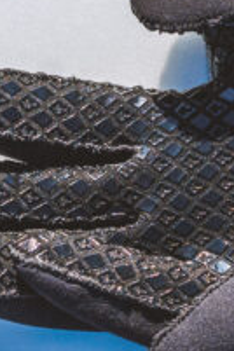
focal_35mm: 298
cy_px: 309
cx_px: 430
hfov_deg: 4.6
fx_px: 2905
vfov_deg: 6.9
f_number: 5.6
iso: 250
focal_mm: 50
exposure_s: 1/2000
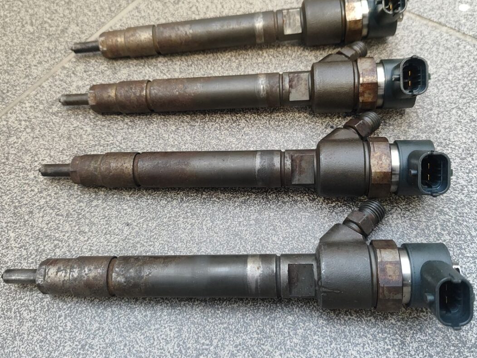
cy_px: 164
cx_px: 238
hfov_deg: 56.8
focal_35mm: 32
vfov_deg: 44.1
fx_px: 441
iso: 1270
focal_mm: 5.89
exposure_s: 1/60
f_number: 1.89
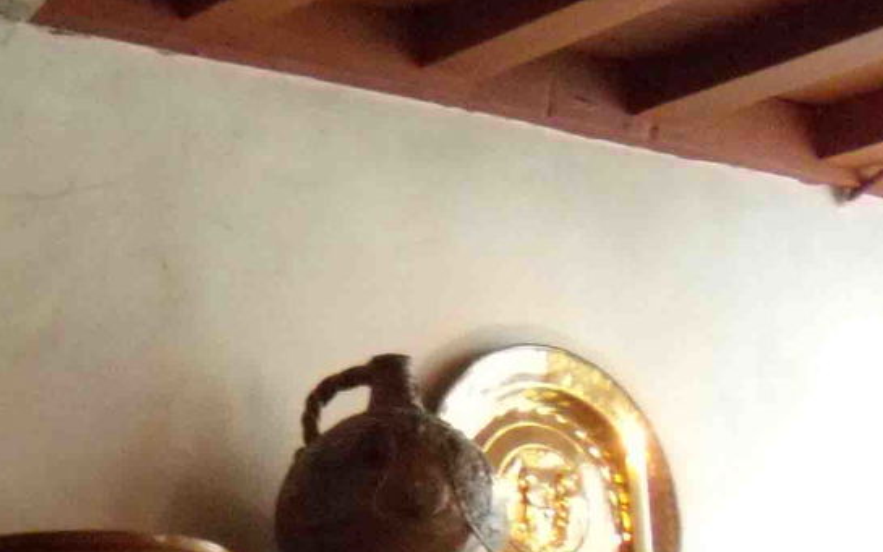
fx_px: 2696
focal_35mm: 112
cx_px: 39
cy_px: 479
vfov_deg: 11.6
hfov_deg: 18.2
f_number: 3.6
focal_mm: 6.4
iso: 640
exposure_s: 1/8
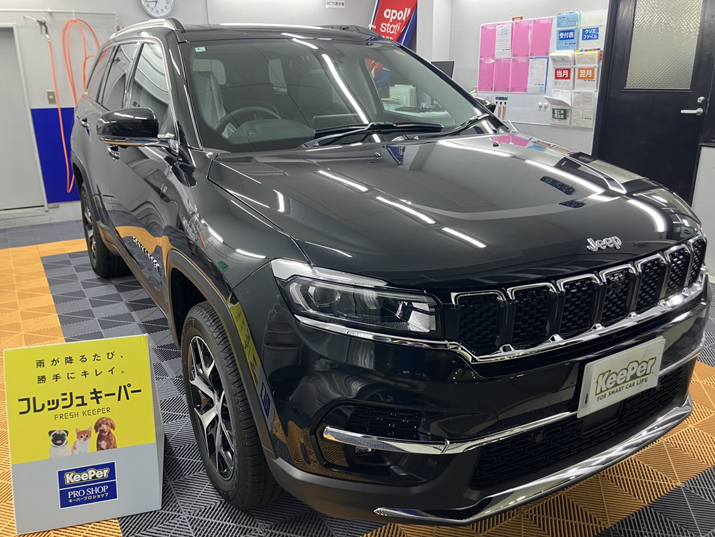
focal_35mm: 28
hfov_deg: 63.4
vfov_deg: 49.7
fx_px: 578
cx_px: 358
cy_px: 268
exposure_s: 1/60
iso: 100
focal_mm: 3.99
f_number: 1.8
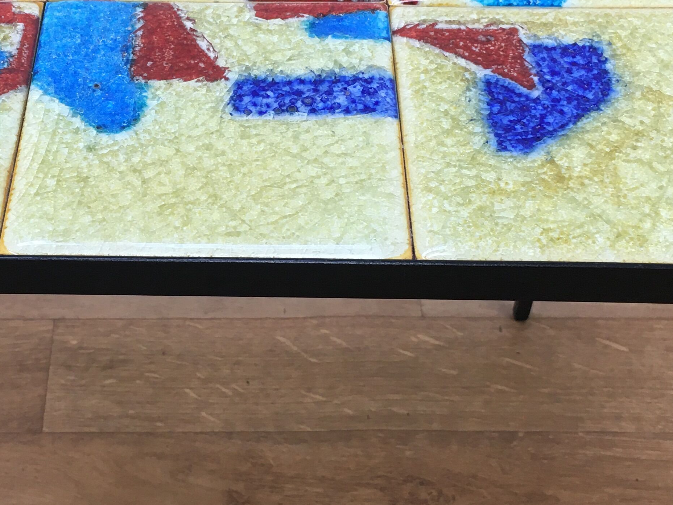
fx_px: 1225
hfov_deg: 30.5
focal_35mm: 63
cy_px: 214
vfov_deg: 23.3
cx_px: 226
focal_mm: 4.15
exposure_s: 1/33
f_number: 2.2
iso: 32
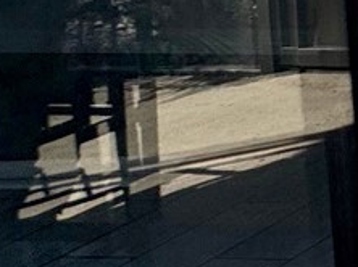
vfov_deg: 12.9
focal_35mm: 101
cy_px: -251
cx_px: 1240
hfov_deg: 9.7
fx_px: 1043
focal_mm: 2.22
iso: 40
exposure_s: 1/453
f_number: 2.2
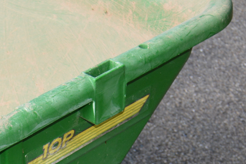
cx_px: 4
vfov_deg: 11.1
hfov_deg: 16.6
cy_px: 219
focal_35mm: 121
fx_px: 825
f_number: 3.8
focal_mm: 23
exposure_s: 1/100
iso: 400
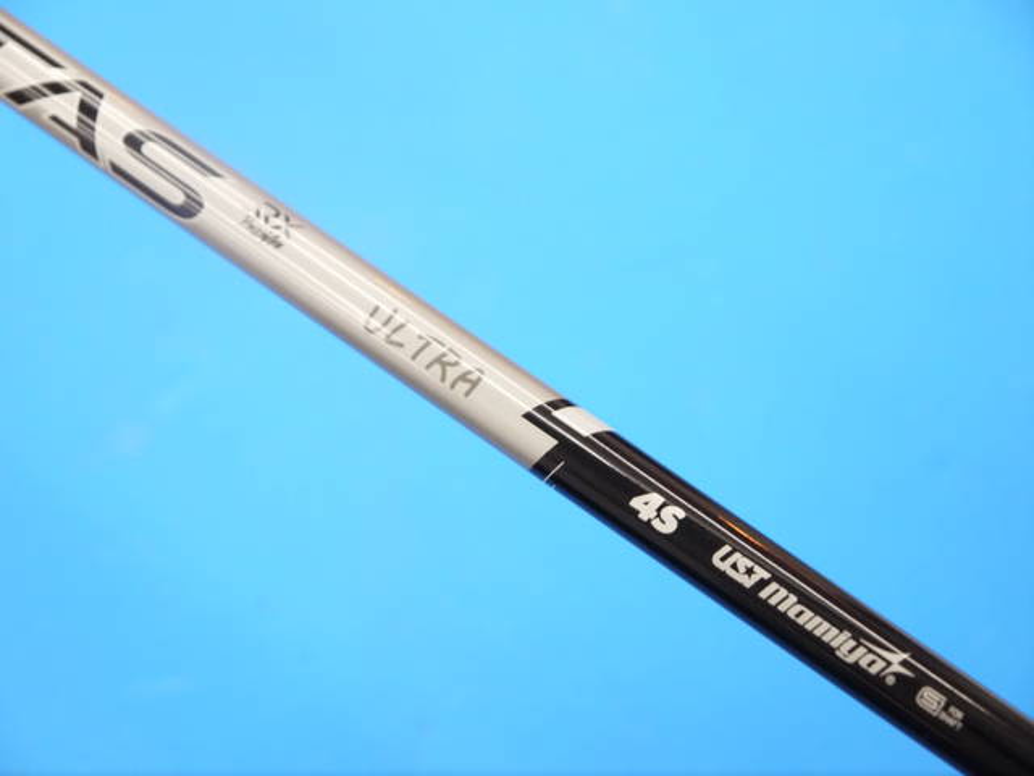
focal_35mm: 72
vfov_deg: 20.4
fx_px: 2151
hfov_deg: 27.0
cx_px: 517
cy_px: 388
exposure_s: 1/100
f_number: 5.3
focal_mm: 36
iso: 800
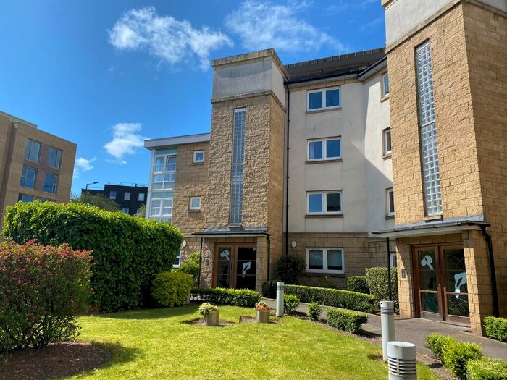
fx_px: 381
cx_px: 254
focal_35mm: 26
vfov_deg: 53.1
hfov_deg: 67.3
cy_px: 190
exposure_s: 1/2625
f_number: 1.8
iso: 32
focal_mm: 4.25
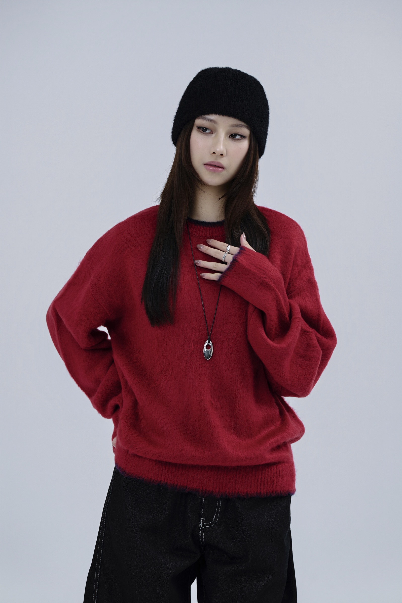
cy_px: 302
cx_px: 201
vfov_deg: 18.6
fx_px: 1845
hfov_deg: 12.4
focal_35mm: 110
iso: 320
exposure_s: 1/200
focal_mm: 110
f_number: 4.5
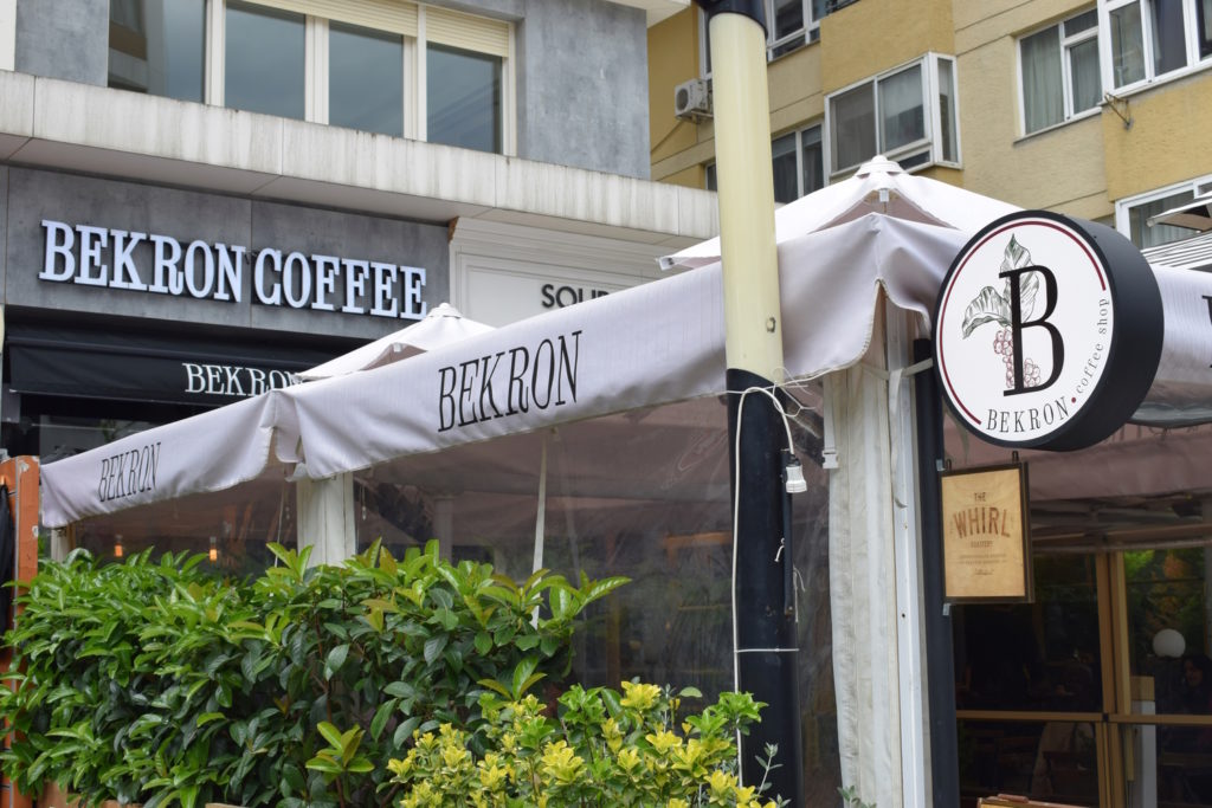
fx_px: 1717
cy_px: 404
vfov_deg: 26.5
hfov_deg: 38.9
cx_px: 606
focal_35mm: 51
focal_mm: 34
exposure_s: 1/250
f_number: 8
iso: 200
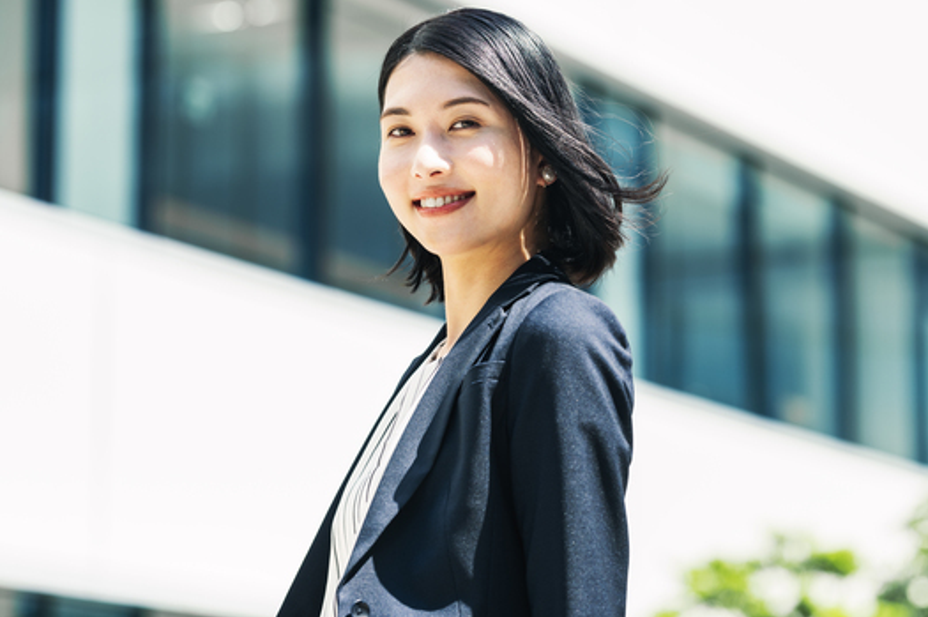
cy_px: 308
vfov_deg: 10.7
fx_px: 3296
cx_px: 523
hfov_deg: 16.0
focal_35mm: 128
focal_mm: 105
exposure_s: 1/400
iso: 100
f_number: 3.2
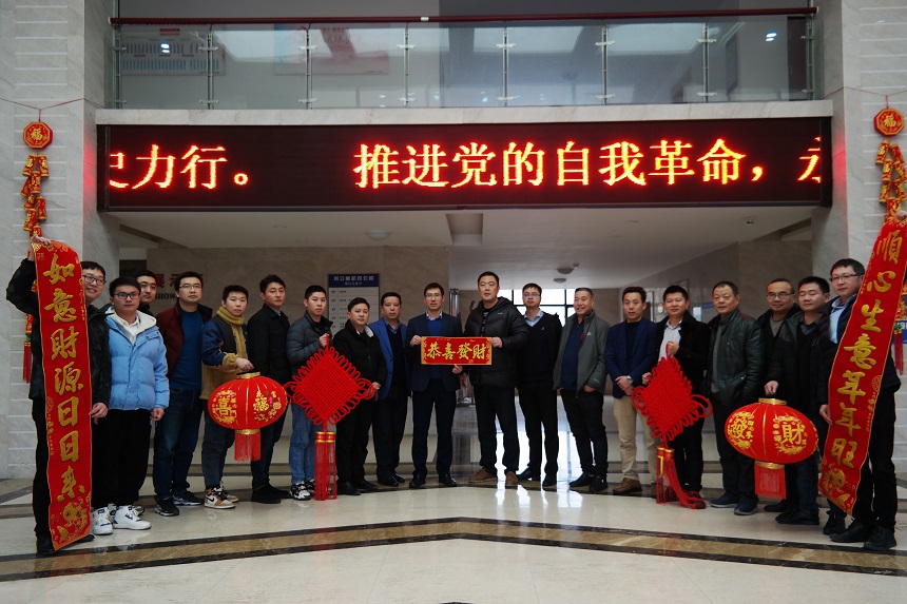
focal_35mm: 29
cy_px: 302
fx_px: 730
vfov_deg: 44.9
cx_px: 454
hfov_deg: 63.7
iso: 200
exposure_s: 1/40
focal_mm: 19
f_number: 3.5
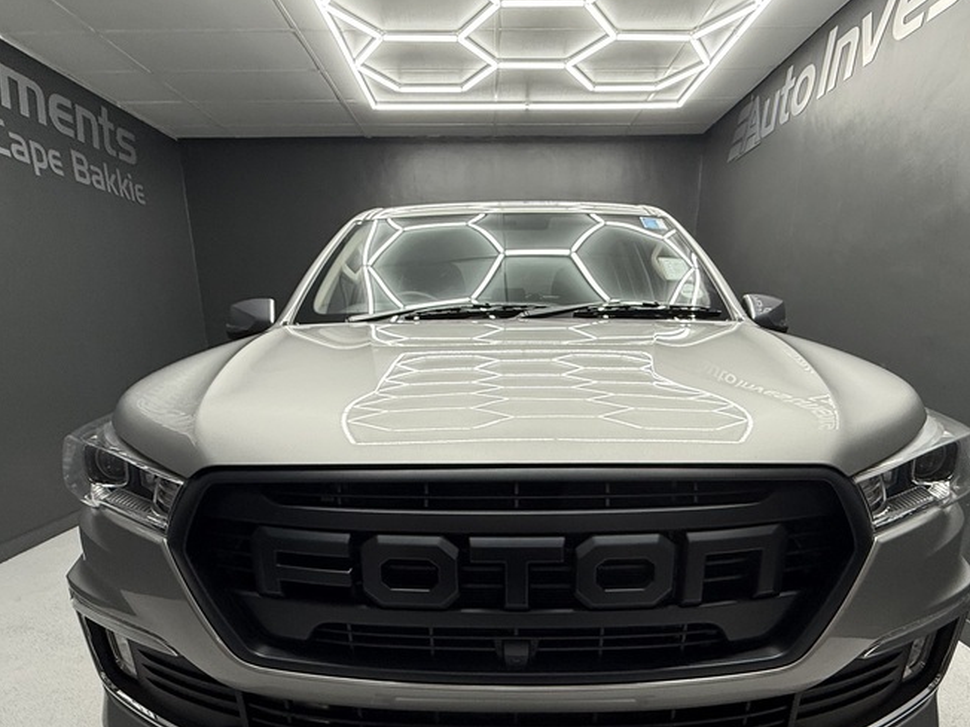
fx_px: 616
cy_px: 528
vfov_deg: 58.5
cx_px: 497
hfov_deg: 76.4
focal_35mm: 22
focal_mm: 2.22
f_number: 2.2
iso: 125
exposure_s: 1/100
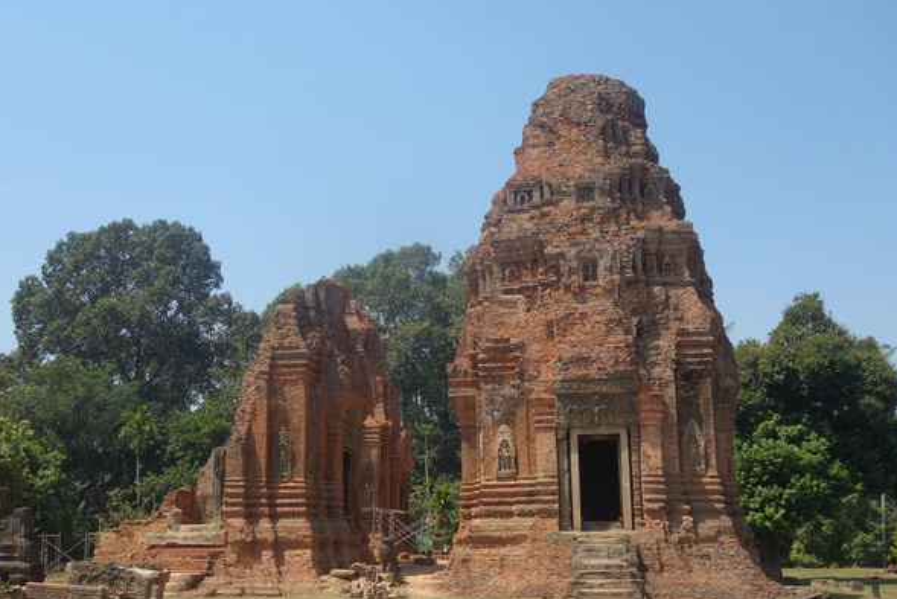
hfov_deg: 49.5
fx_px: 972
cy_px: 325
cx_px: 419
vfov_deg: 34.2
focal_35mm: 39
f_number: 4.5
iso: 125
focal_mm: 10.77
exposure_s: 1/800
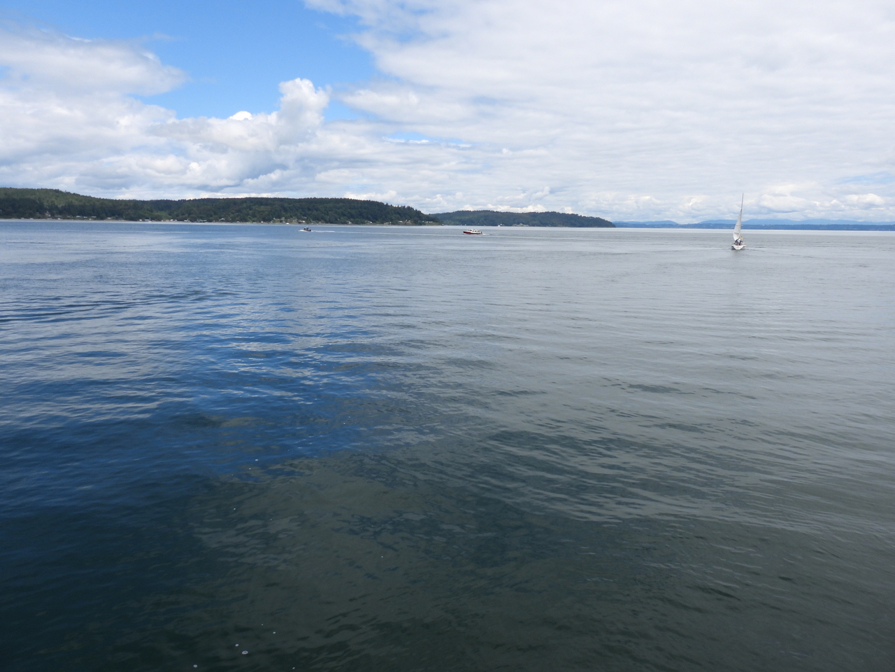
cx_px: 448
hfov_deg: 71.6
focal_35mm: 24
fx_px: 621
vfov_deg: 56.8
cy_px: 336
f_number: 3.2
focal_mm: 4.3
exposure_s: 1/2000
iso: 100
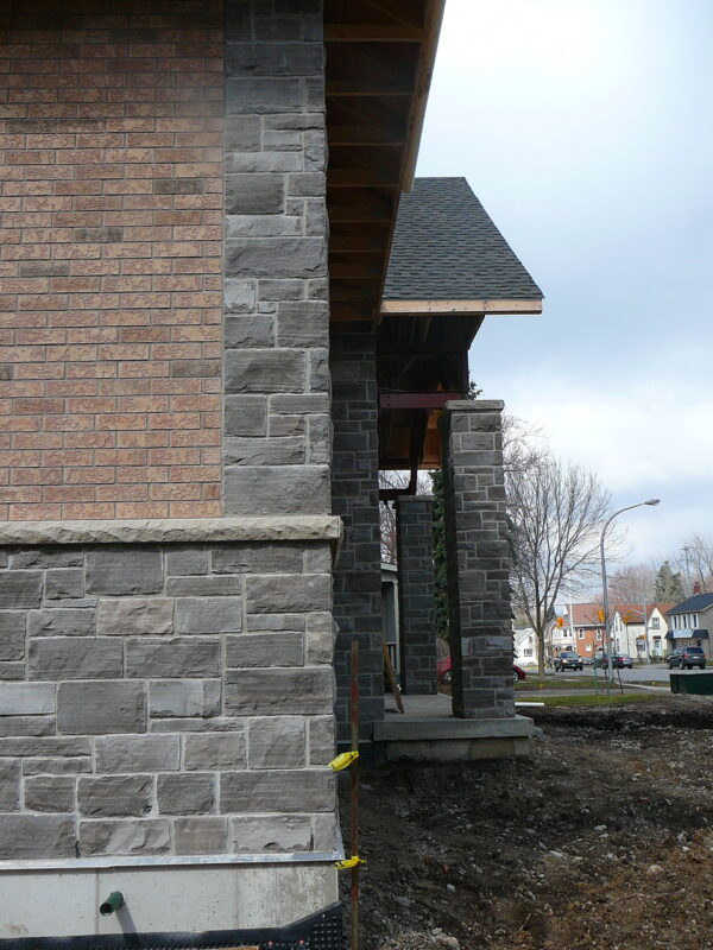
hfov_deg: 40.7
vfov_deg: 52.6
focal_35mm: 35
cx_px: 356
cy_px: 475
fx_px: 961
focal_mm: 5.2
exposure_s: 1/400
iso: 80
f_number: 5
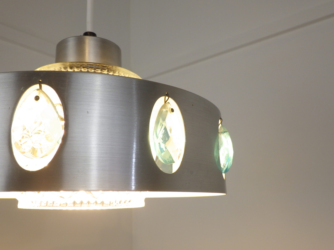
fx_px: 328
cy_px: 125
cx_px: 167
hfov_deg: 54.0
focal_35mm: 34
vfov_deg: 41.8
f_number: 3.8
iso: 125
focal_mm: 6.1
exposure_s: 1/80
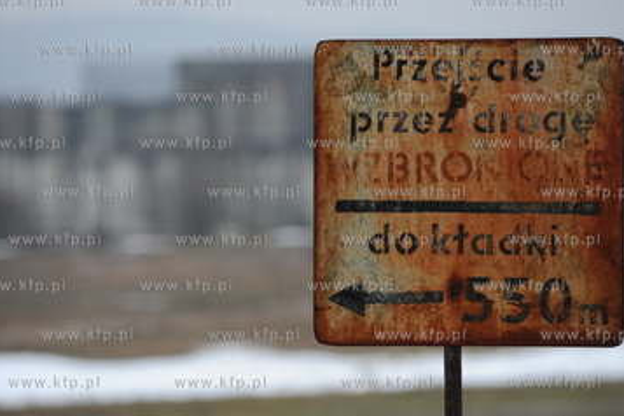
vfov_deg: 6.1
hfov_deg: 9.2
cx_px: 315
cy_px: 215
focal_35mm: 224
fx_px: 3882
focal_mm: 200
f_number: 4.5
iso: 400
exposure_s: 1/100
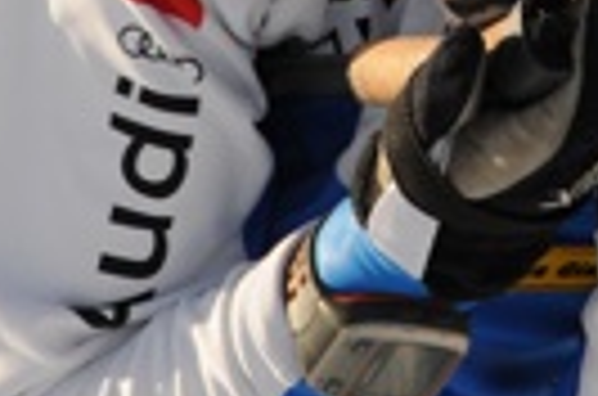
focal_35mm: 2519
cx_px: 585
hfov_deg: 0.8
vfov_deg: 0.5
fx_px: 41744
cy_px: -187
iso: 400
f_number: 10
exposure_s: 1/640
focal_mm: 400
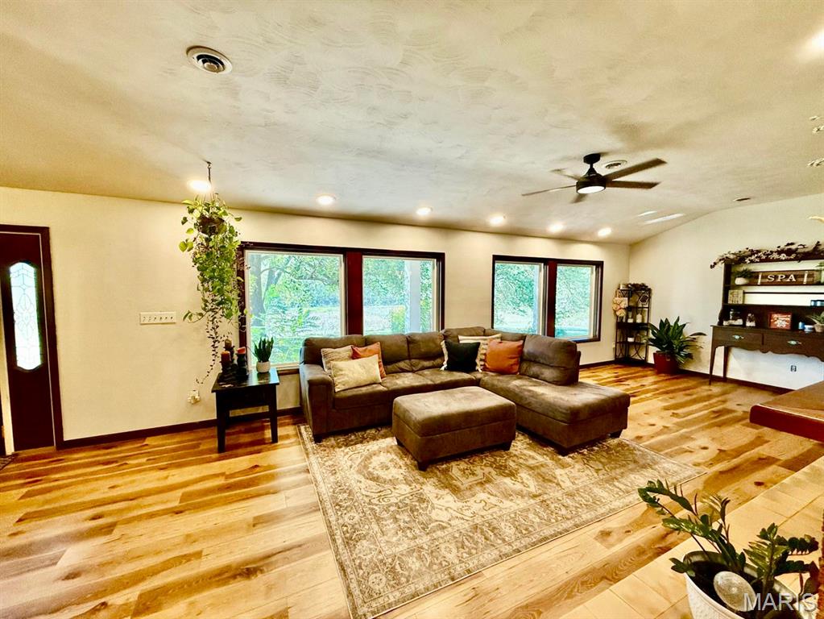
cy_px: 310
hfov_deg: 102.0
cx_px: 412
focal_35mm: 14
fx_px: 333
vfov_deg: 85.7
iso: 125
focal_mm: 2.22
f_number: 2.2
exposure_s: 1/120
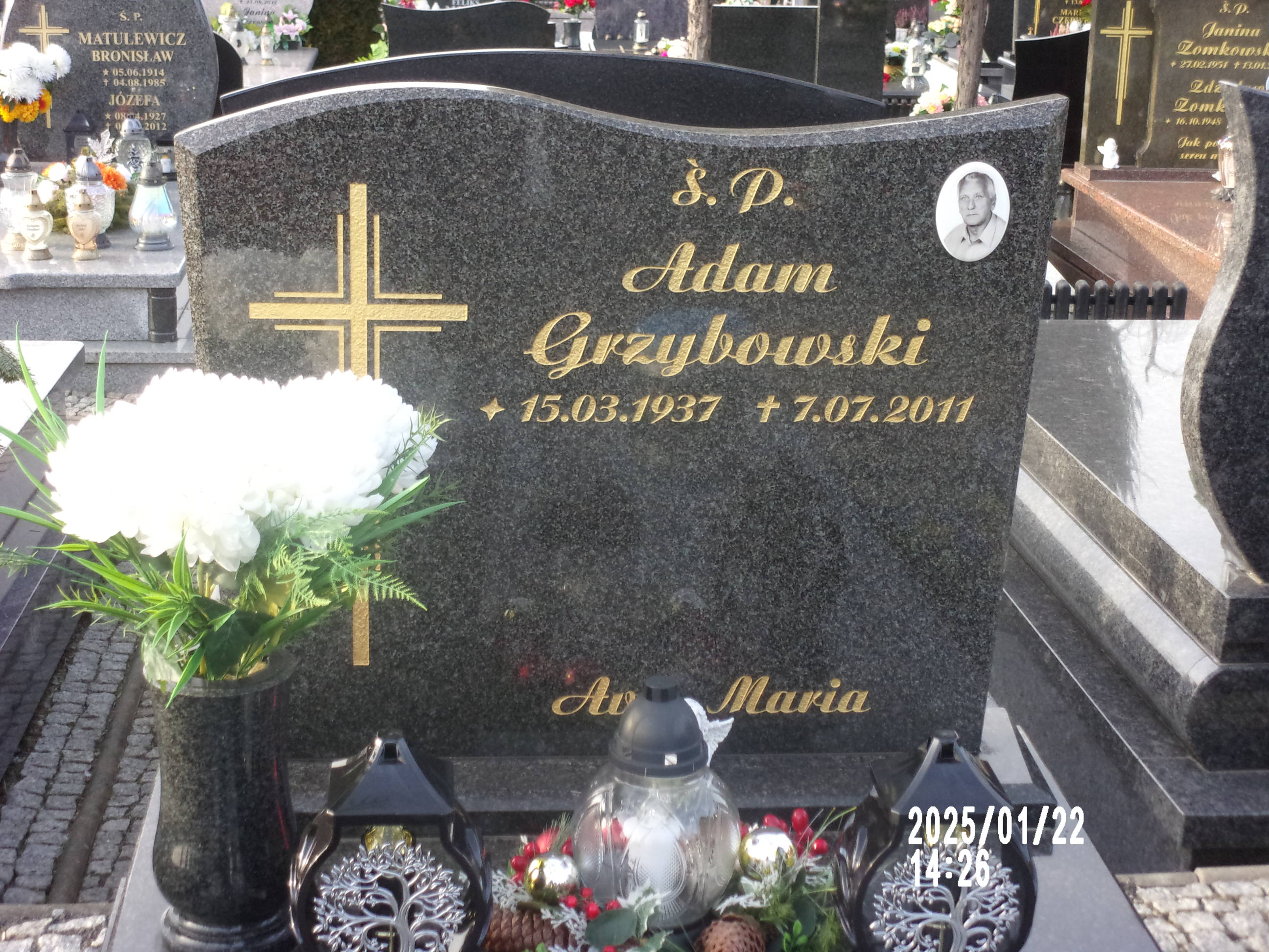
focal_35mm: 64
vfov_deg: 22.9
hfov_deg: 30.3
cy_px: 476
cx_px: 634
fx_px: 2346
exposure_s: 1/110
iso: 200
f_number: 5.2
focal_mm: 11.5
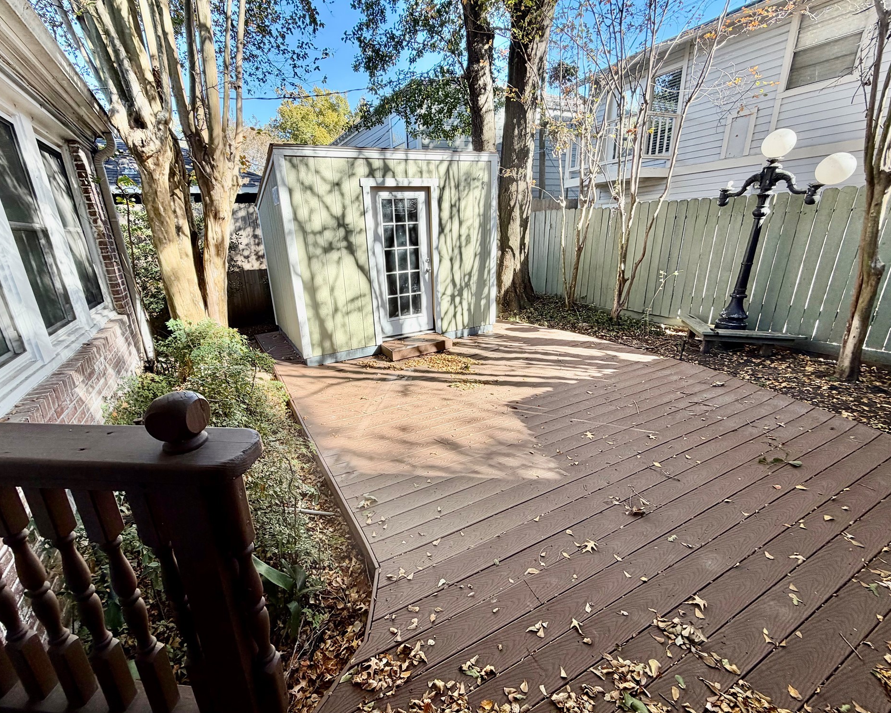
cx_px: 414
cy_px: 360
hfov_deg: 96.6
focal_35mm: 15
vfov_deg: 84.0
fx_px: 396
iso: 40
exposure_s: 1/181
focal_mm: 2.22
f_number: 2.2
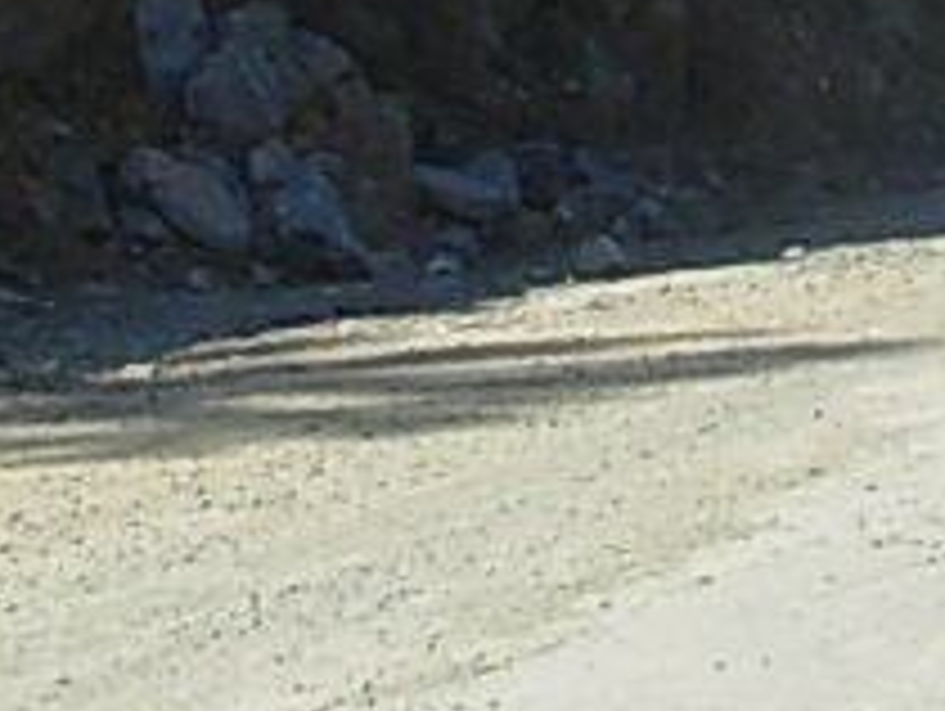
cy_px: -400
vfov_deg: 7.9
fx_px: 5056
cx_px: 1494
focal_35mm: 185
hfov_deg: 10.3
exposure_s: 1/395
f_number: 4.9
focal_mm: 6.3
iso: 50
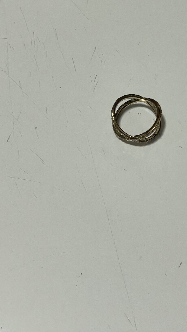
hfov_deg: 15.2
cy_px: 136
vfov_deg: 26.8
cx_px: 136
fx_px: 696
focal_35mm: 79
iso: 160
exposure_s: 1/100
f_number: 2
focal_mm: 6
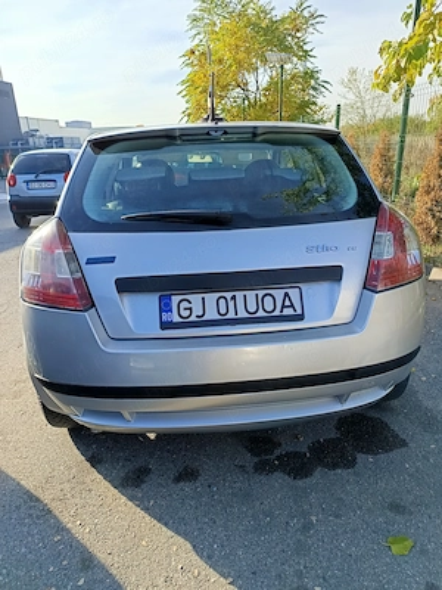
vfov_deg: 71.6
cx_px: 221
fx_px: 409
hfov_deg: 56.8
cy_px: 295
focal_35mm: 24
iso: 50
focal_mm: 5.31
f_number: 1.7
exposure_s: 1/131
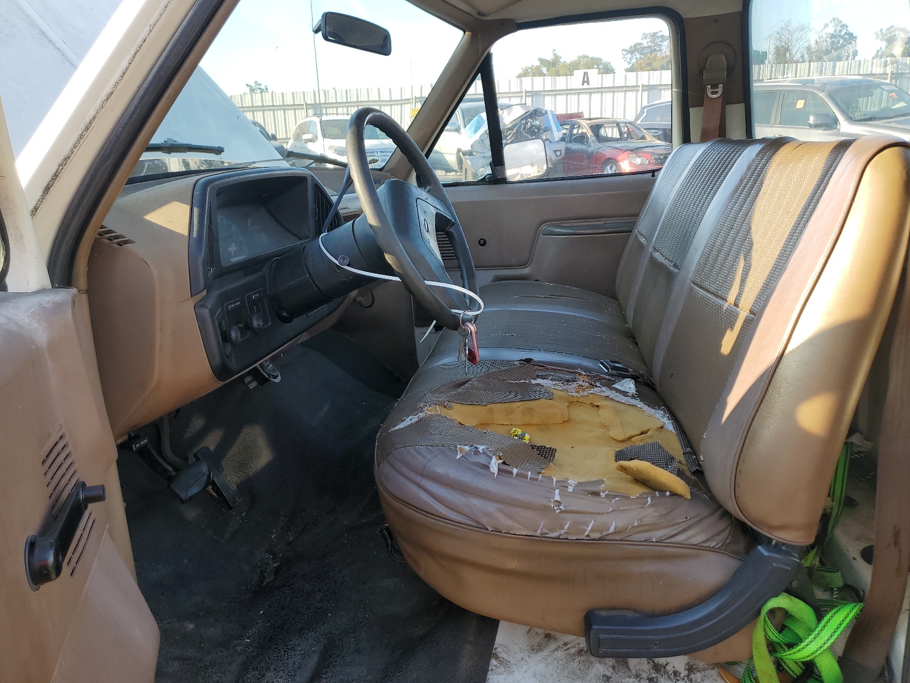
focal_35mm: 26
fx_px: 683
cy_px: 342
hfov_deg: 67.3
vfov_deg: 53.1
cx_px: 455
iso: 50
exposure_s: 1/417
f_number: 1.5
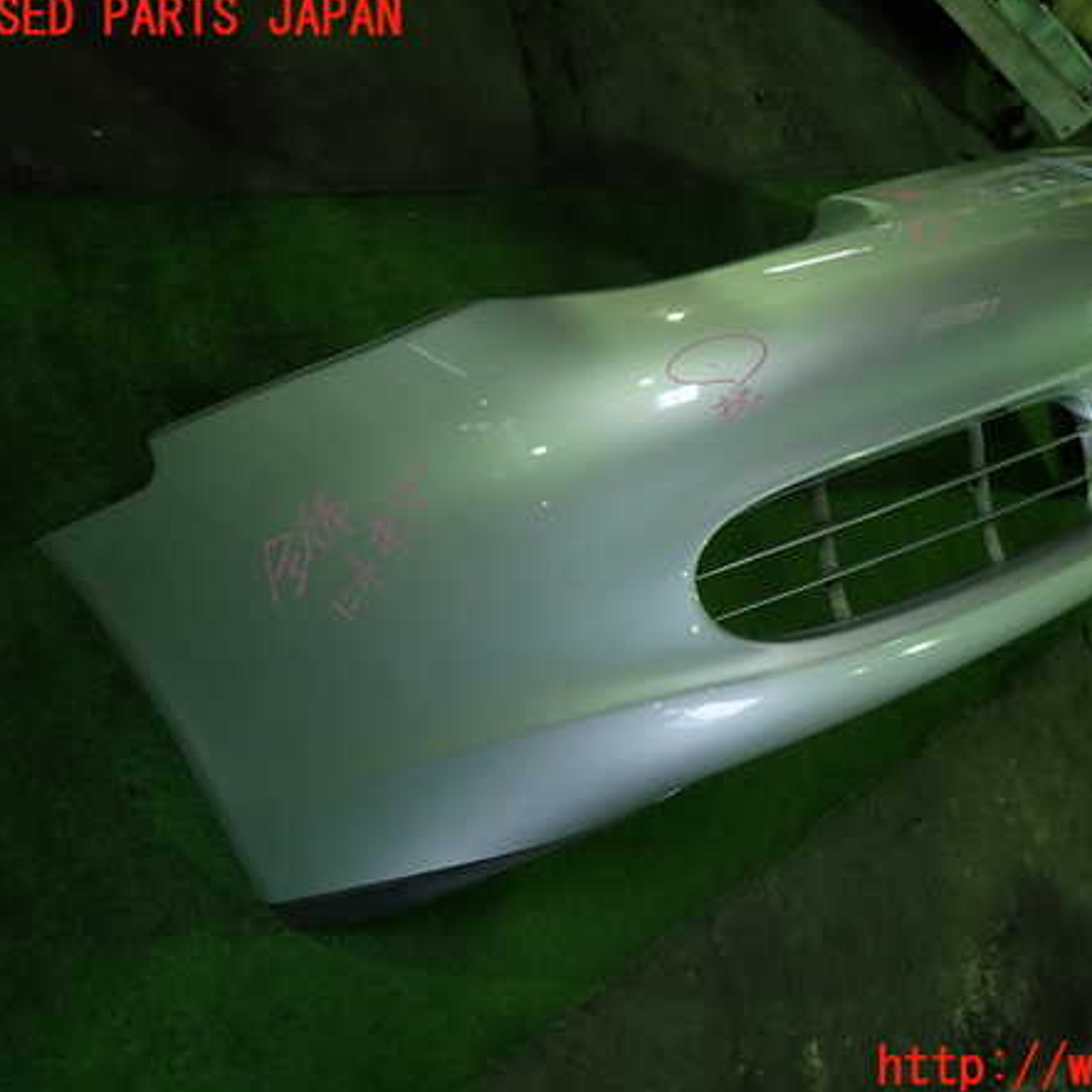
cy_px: 544
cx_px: 694
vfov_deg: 54.0
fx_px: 1071
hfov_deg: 53.3
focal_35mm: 30
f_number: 2
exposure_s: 1/30
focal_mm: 4.5
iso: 200
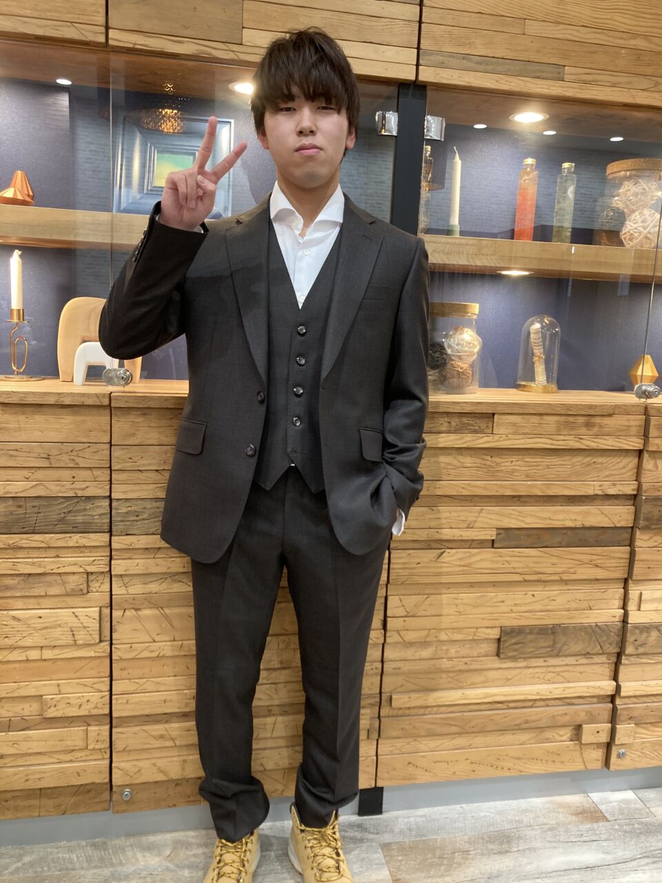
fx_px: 714
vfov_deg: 63.4
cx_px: 331
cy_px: 442
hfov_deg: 49.7
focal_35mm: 28
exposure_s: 1/50
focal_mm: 3.99
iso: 160
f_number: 1.8
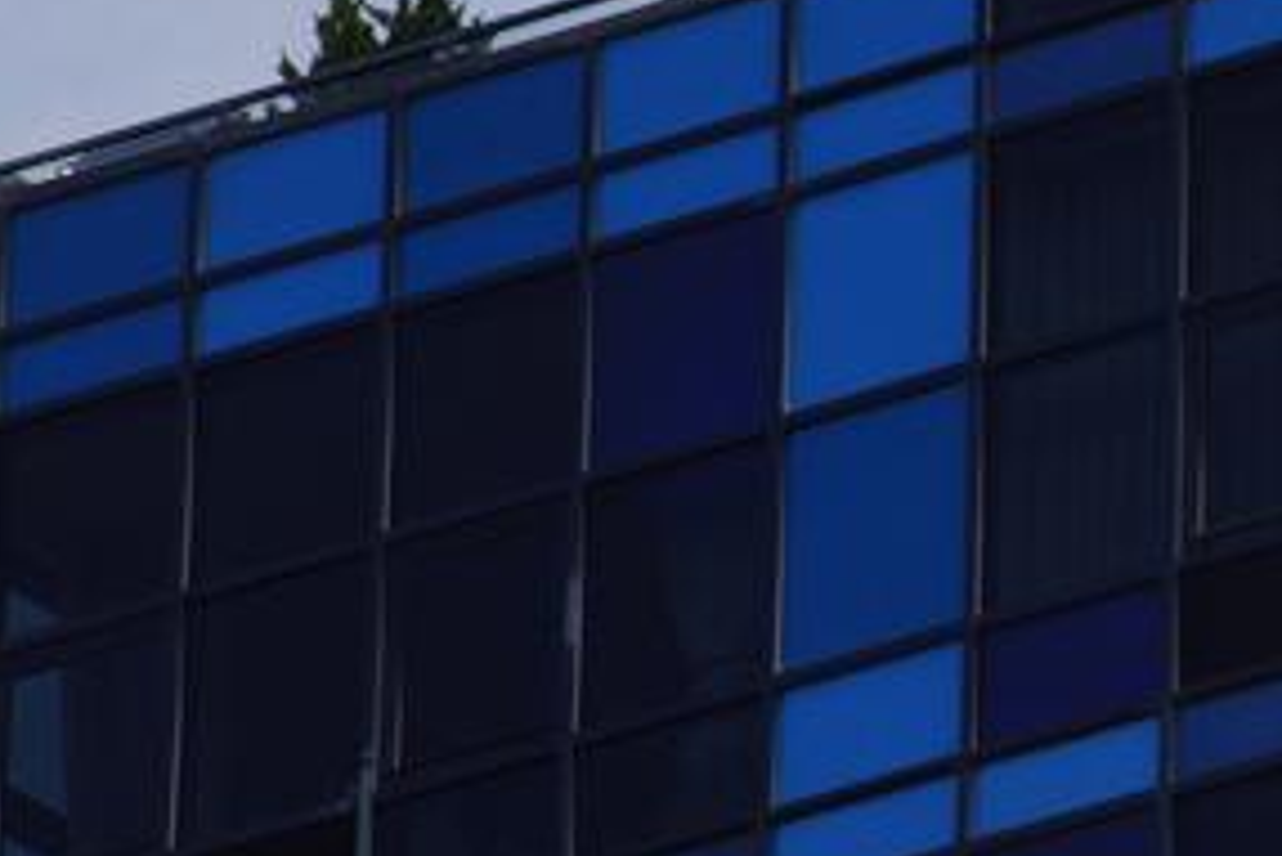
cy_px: -282
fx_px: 22410
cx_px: 2613
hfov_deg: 3.3
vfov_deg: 2.2
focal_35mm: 629
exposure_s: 1/200
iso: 100
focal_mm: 100
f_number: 11
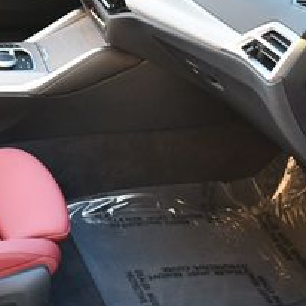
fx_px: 950
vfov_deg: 18.1
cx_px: -88
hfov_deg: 17.2
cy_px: 59
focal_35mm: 95
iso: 800
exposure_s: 1/160
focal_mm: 18
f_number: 3.5
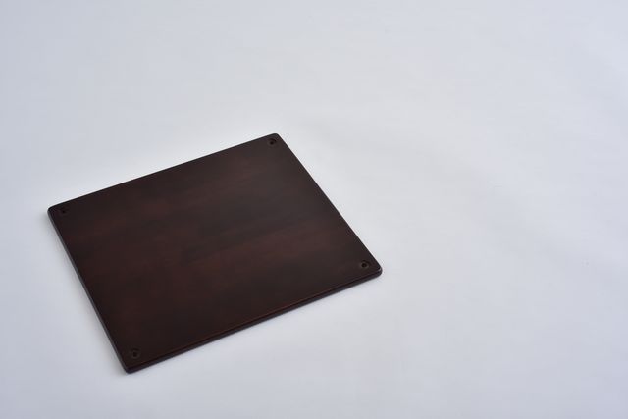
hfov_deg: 33.4
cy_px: 210
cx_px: 314
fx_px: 1047
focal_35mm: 60
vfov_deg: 22.6
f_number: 16
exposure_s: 1/125
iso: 200
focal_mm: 60
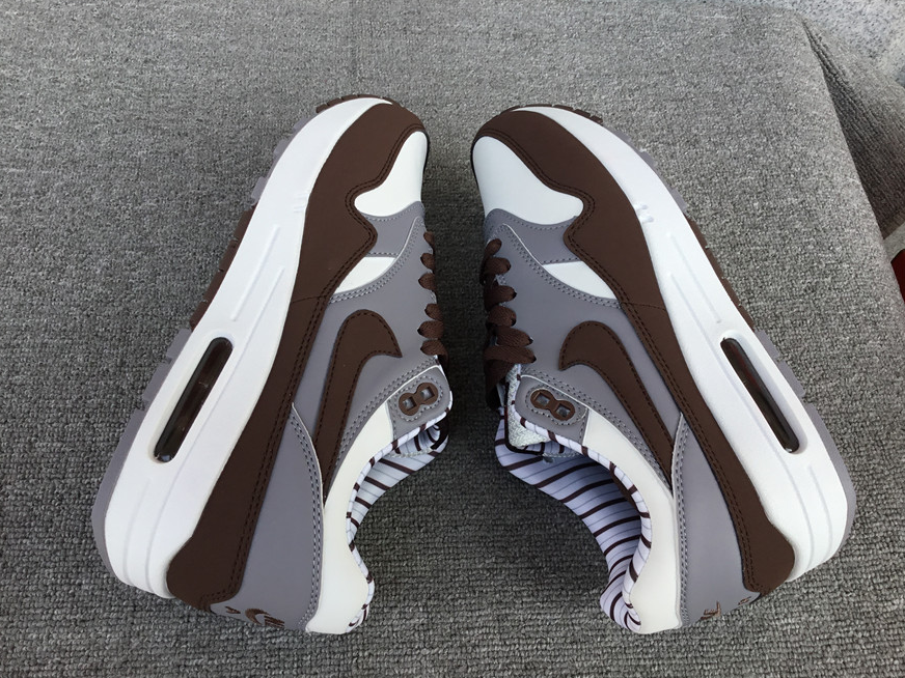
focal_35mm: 32
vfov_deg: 44.2
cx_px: 462
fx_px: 837
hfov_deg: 56.8
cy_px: 345
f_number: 2.4
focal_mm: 3.3
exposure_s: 1/299
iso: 25
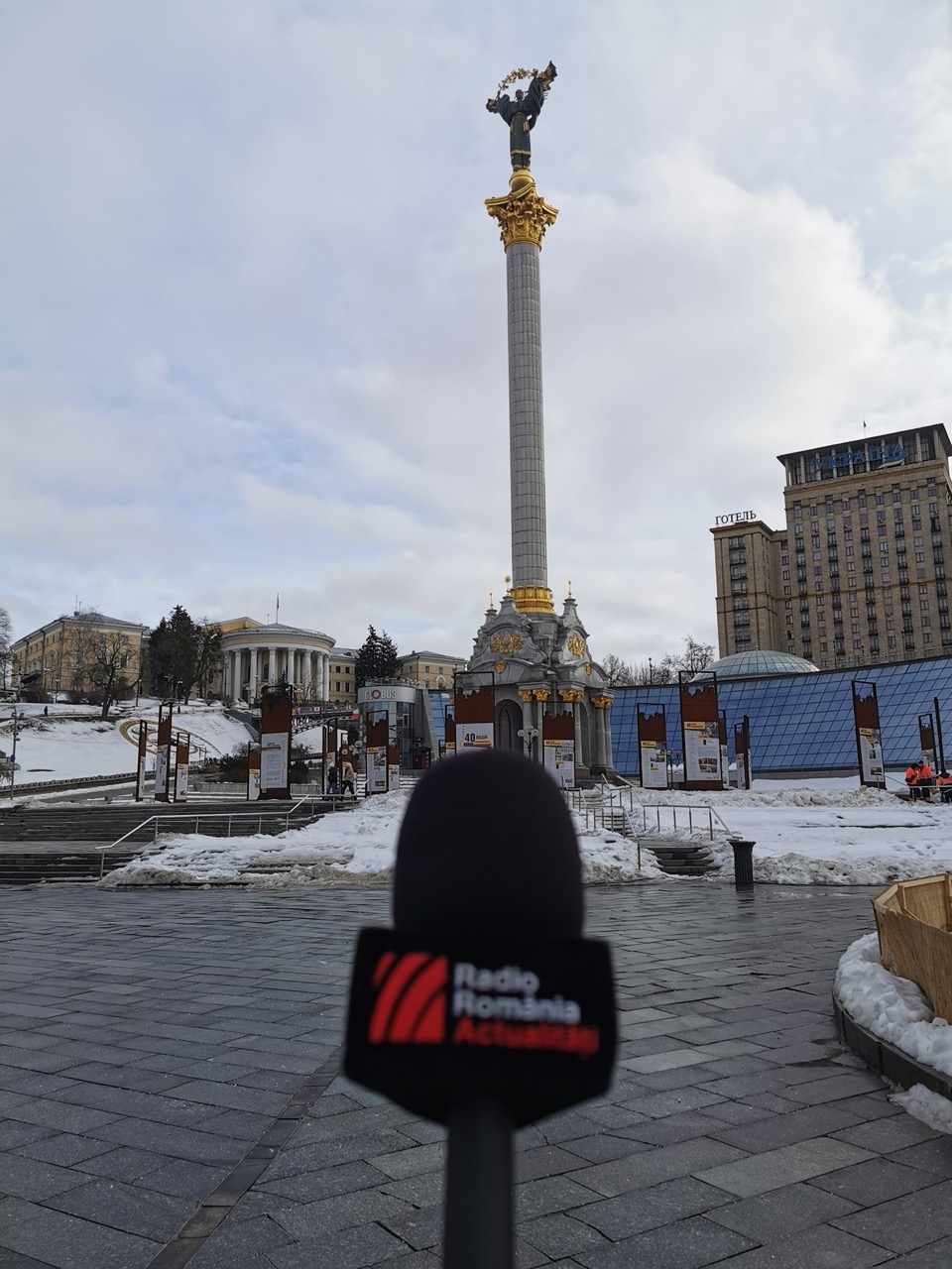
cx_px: 476
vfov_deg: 65.3
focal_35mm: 27
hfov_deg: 51.4
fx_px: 990
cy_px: 634
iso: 50
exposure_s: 1/5102
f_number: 1.6
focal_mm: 5.56
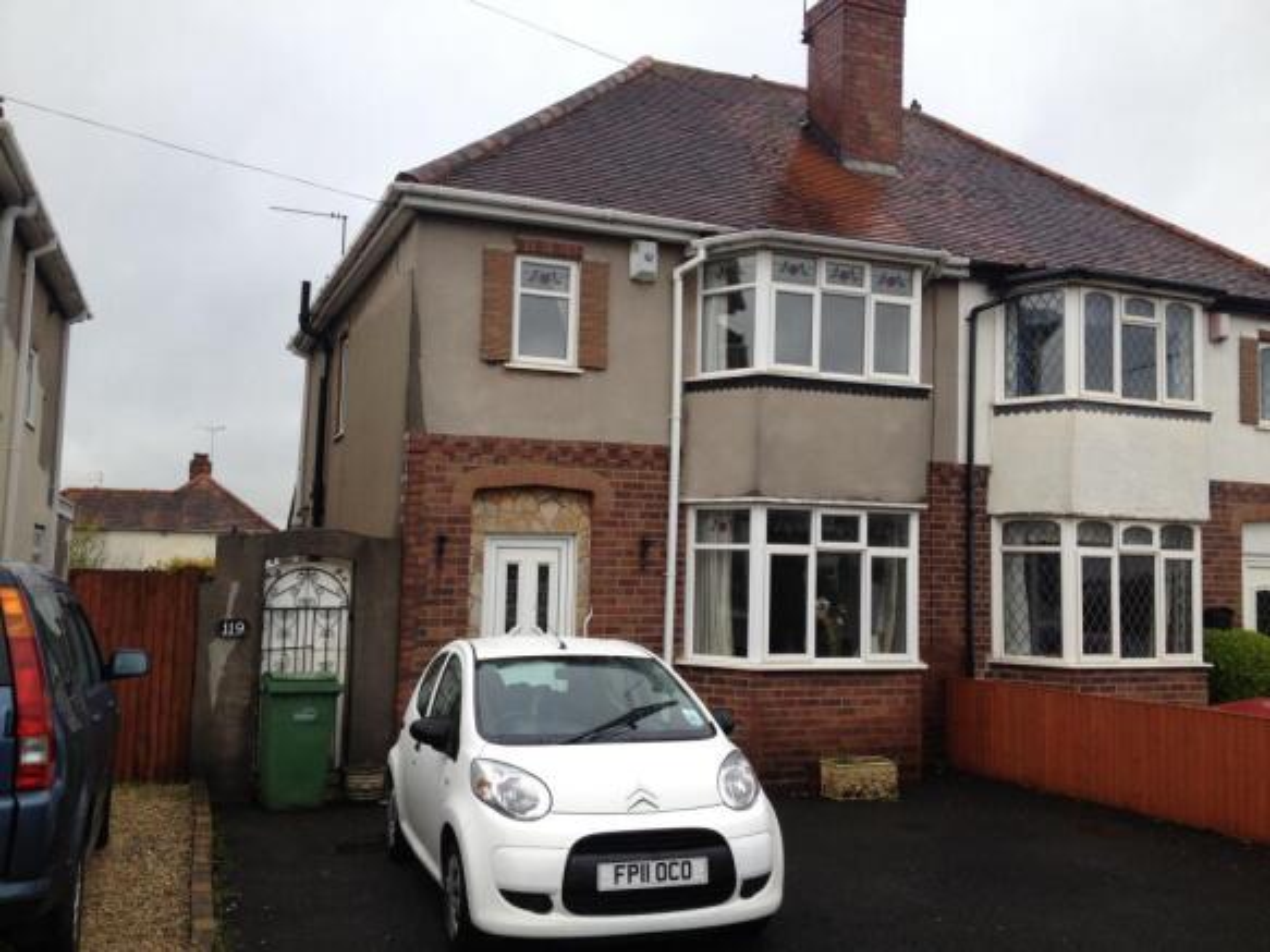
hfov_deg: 52.6
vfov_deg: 40.7
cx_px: 635
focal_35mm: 35
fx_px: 1284
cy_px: 476
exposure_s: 1/341
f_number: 2.4
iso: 64
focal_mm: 4.28
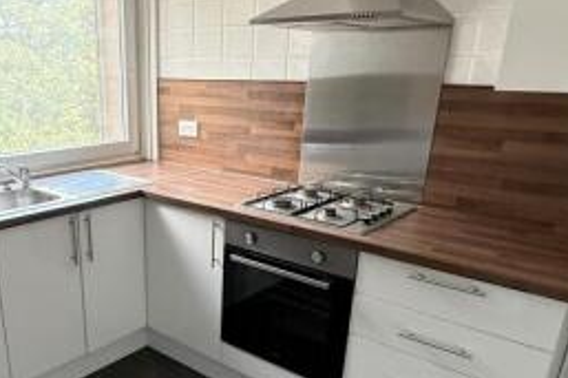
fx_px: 520
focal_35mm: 33
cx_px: 178
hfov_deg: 55.7
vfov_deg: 39.3
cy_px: 262
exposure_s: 1/60
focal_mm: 2.22
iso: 400
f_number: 2.2
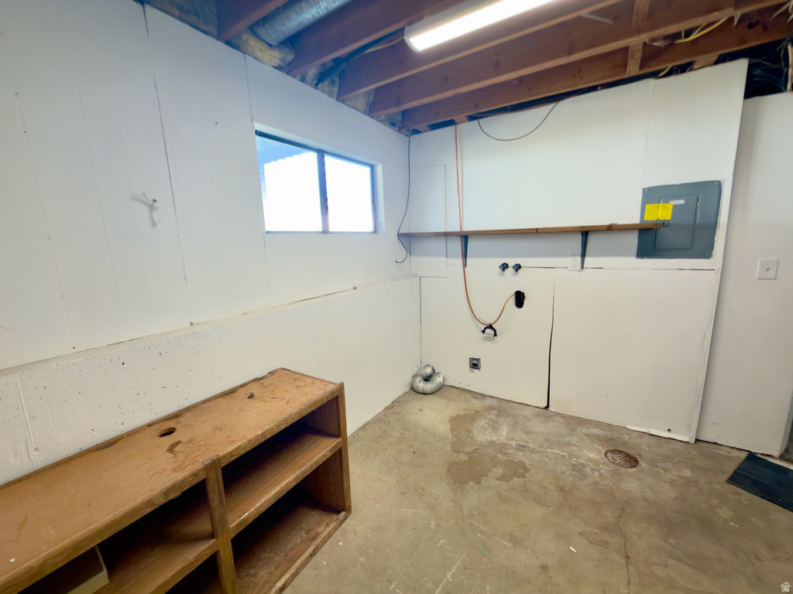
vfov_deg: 85.7
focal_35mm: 14
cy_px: 297
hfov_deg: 102.1
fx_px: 321
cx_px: 396
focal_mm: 2.22
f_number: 2.2
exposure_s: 1/30
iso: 80
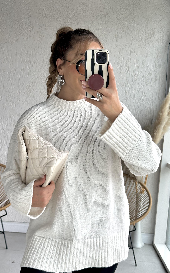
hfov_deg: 25.3
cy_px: 136
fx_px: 378
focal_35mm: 51
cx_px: 84
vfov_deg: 39.6
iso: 64
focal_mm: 6.86
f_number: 1.78
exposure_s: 1/396
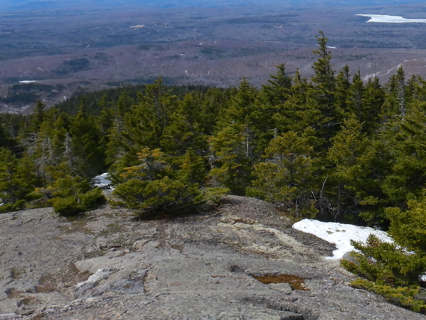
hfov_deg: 35.0
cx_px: 372
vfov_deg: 28.0
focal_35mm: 52
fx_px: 640
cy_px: 121
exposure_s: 1/1000
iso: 125
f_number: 4.1
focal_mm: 4.3
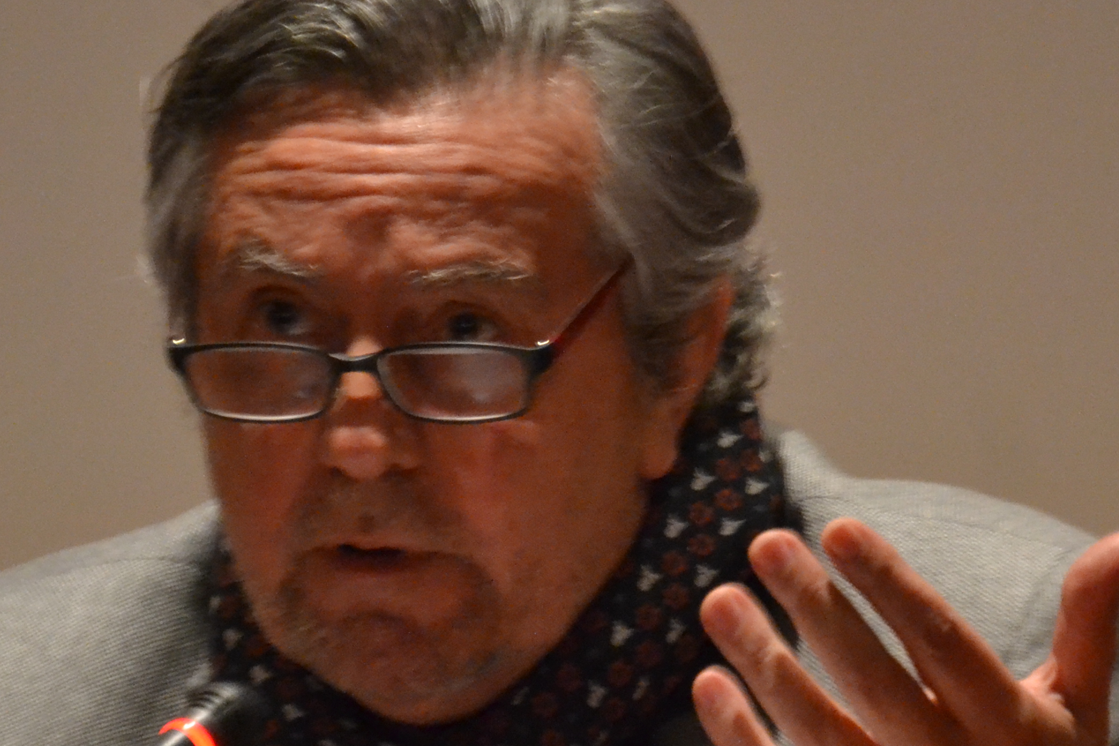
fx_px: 22162
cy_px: 599
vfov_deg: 1.9
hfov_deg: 2.9
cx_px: 589
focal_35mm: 713
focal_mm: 200
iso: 3200
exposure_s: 1/40
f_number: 5.6
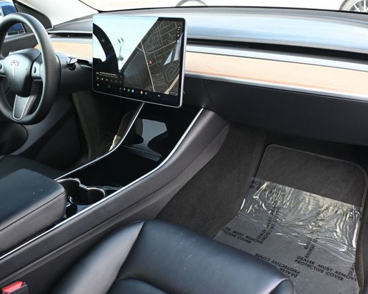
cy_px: 147
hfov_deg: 51.7
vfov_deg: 42.4
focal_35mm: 35
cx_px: 199
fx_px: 380
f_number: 3.8
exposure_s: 1/125
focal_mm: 20.5
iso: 1100
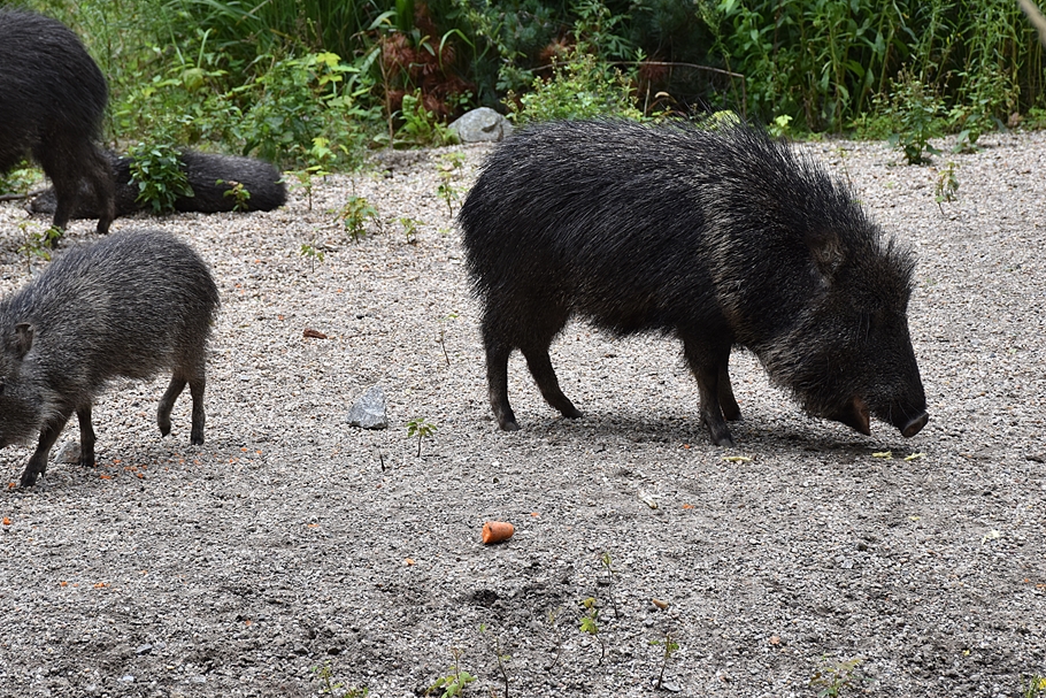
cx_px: 471
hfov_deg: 16.2
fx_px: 3678
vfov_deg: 10.8
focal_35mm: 127
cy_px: 344
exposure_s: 1/200
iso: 400
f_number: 7.1
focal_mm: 75
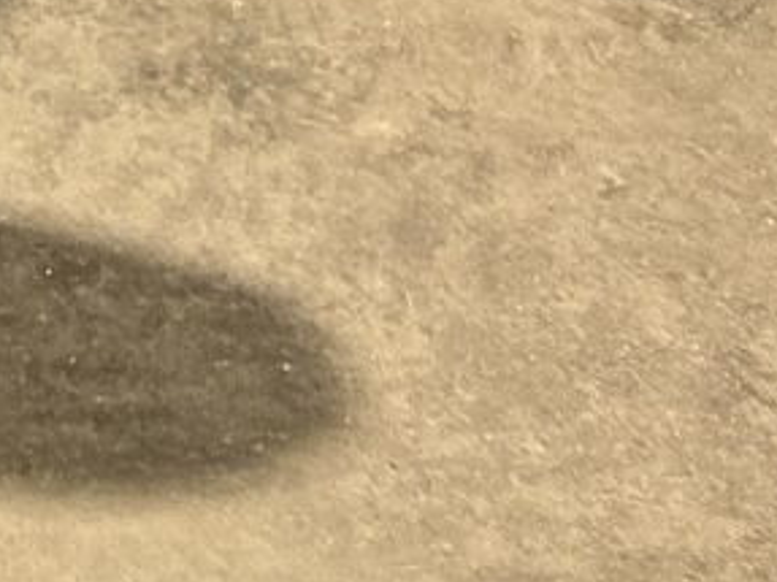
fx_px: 4061
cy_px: -1172
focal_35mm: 181
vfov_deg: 7.3
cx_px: -1289
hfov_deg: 9.4
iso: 125
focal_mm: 5.7
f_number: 1.5
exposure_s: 1/50
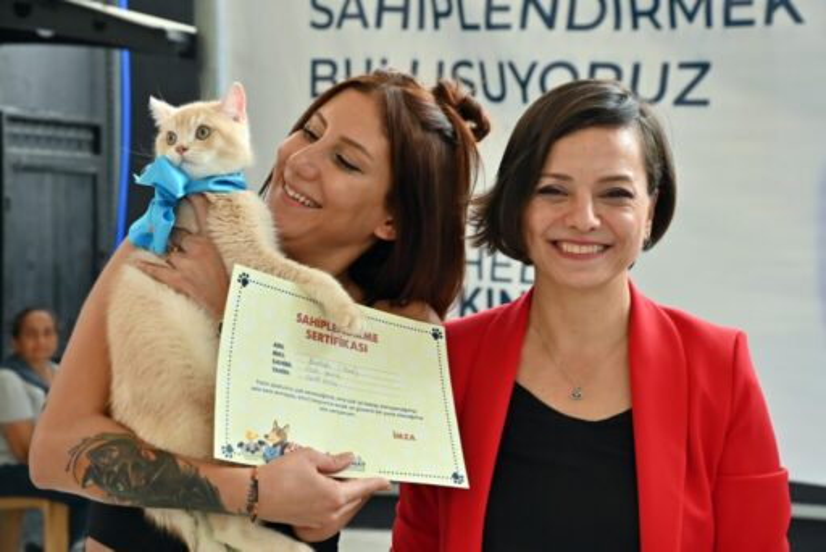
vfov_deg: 16.7
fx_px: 1882
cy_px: 276
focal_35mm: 82
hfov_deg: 24.7
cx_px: 413
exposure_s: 1/200
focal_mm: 55
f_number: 5.6
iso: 400
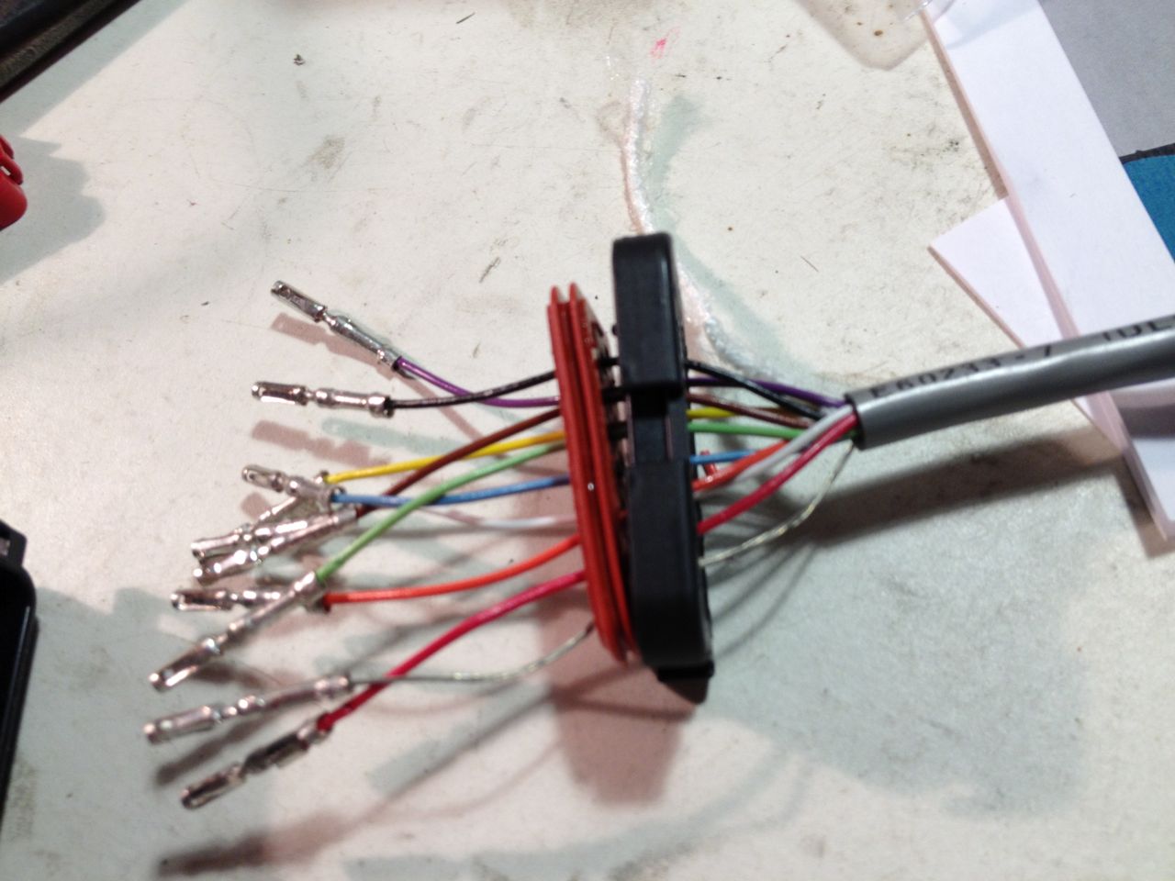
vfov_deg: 40.7
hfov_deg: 52.6
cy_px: 440
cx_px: 588
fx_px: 1188
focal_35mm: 35
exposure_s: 1/30
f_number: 2.4
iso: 64
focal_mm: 4.28
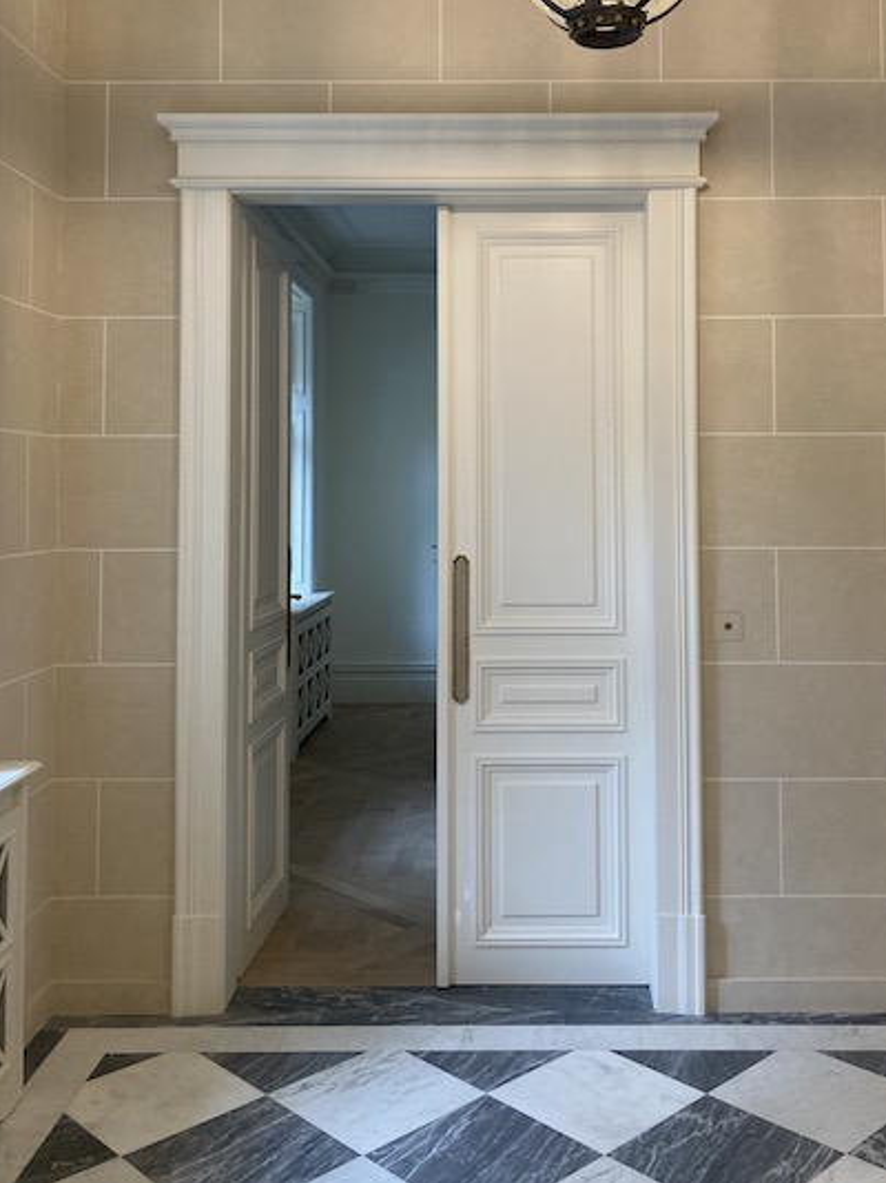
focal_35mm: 35
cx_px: 516
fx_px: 1195
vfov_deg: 52.1
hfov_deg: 40.5
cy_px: 449
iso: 125
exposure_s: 1/60
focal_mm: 3.99
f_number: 1.8
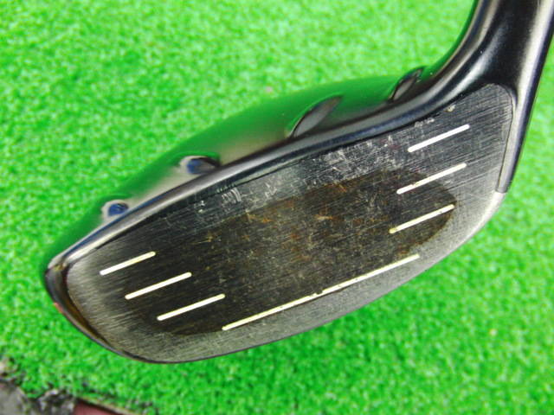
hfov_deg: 50.1
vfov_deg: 38.7
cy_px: 208
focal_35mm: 37
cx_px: 277
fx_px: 592
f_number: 3.6
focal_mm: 6.42
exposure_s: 1/10
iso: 400
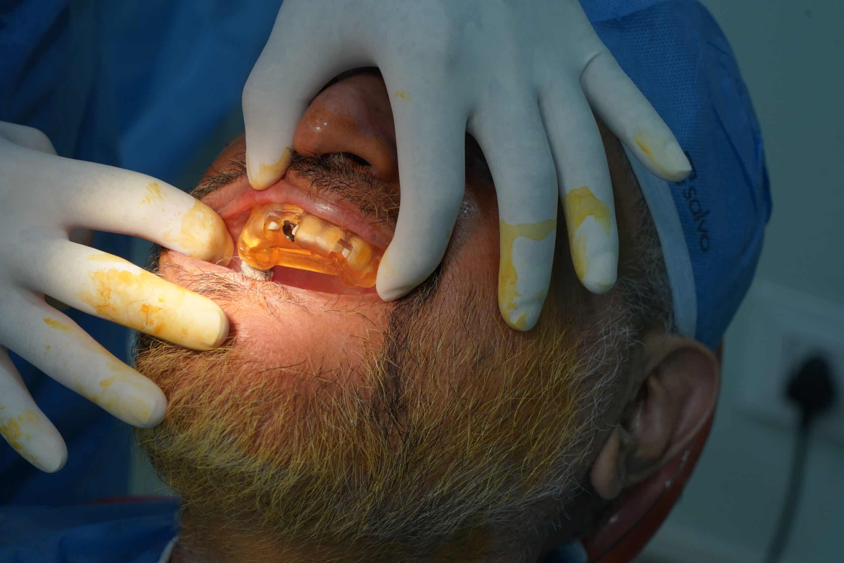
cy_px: 282
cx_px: 422
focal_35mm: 105
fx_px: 2462
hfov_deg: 19.5
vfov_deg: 13.0
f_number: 9
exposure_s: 1/50
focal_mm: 105
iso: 640
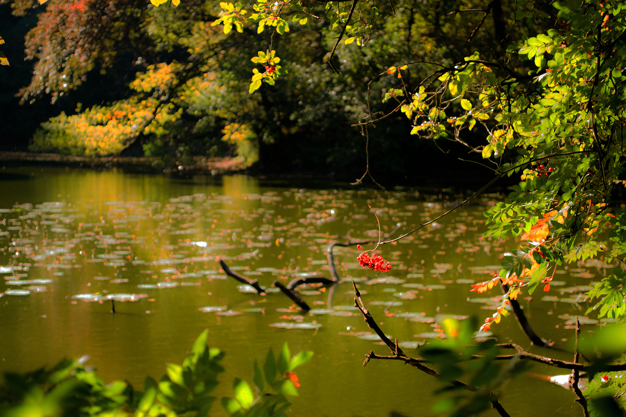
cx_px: 313
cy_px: 208
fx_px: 1434
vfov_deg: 16.6
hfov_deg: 24.6
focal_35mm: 82
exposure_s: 1/100
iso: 110
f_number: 5.6
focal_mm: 55
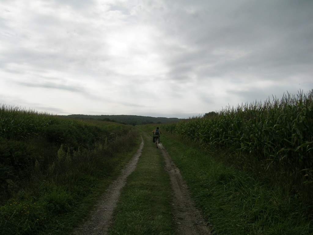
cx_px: 156
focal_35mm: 35
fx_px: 316
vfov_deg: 40.7
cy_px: 118
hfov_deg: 52.6
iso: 50
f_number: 4.8
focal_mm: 5.4
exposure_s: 1/899
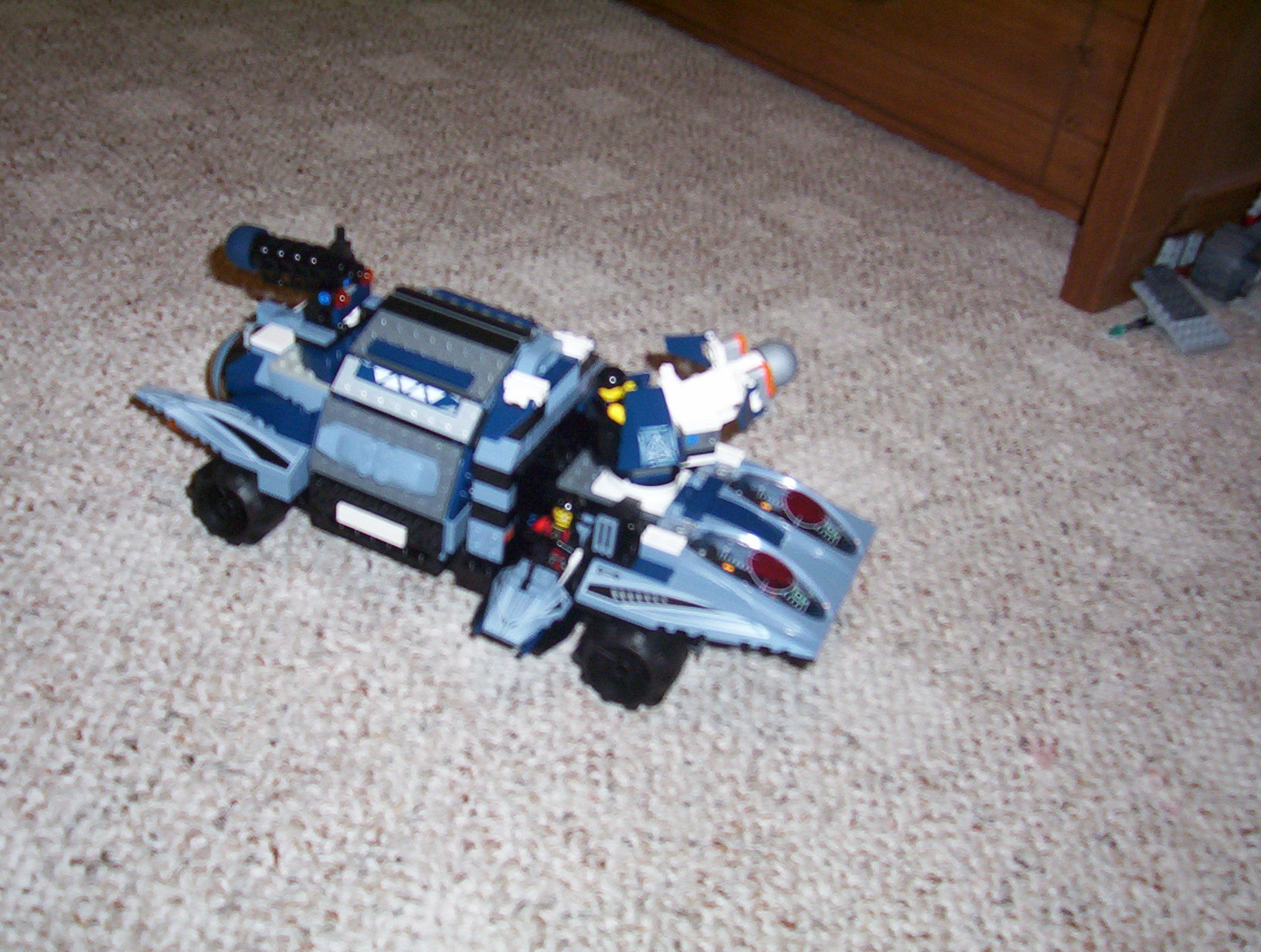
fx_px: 1570
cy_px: 476
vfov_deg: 33.7
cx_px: 630
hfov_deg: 43.8
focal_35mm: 43
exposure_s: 1/60
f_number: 2.73
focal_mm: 5.77
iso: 140
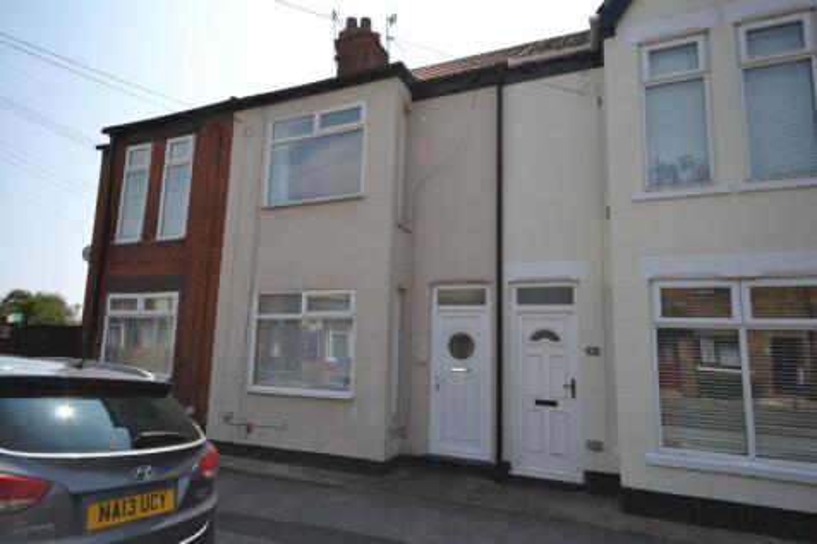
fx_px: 476
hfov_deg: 81.2
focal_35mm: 21
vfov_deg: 59.5
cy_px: 272
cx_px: 408
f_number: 7.1
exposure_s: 1/200
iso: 100
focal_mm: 14
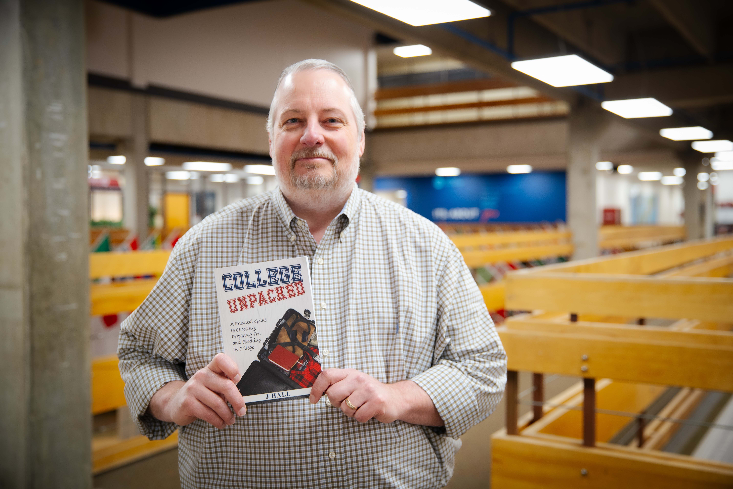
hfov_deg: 49.6
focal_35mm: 39
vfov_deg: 34.2
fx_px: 794
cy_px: 244
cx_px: 366
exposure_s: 1/60
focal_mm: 39
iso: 800
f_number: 2.8
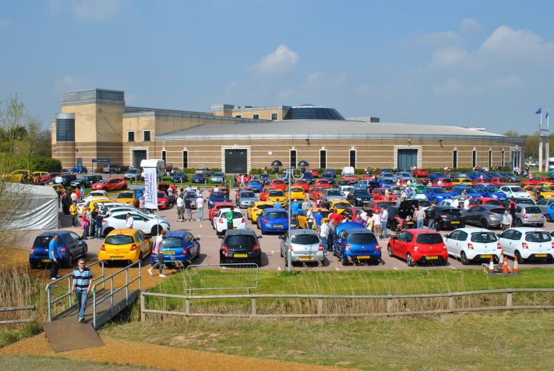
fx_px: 601
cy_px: 186
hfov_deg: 49.5
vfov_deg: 34.3
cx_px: 277
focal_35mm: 39
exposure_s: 1/320
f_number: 9
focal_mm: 26
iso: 100
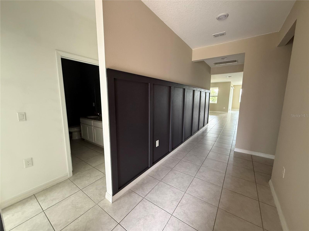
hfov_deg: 102.1
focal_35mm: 14
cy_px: 116
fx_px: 125
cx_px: 154
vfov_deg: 85.7
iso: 500
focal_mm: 2.22
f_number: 2.2
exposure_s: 1/60
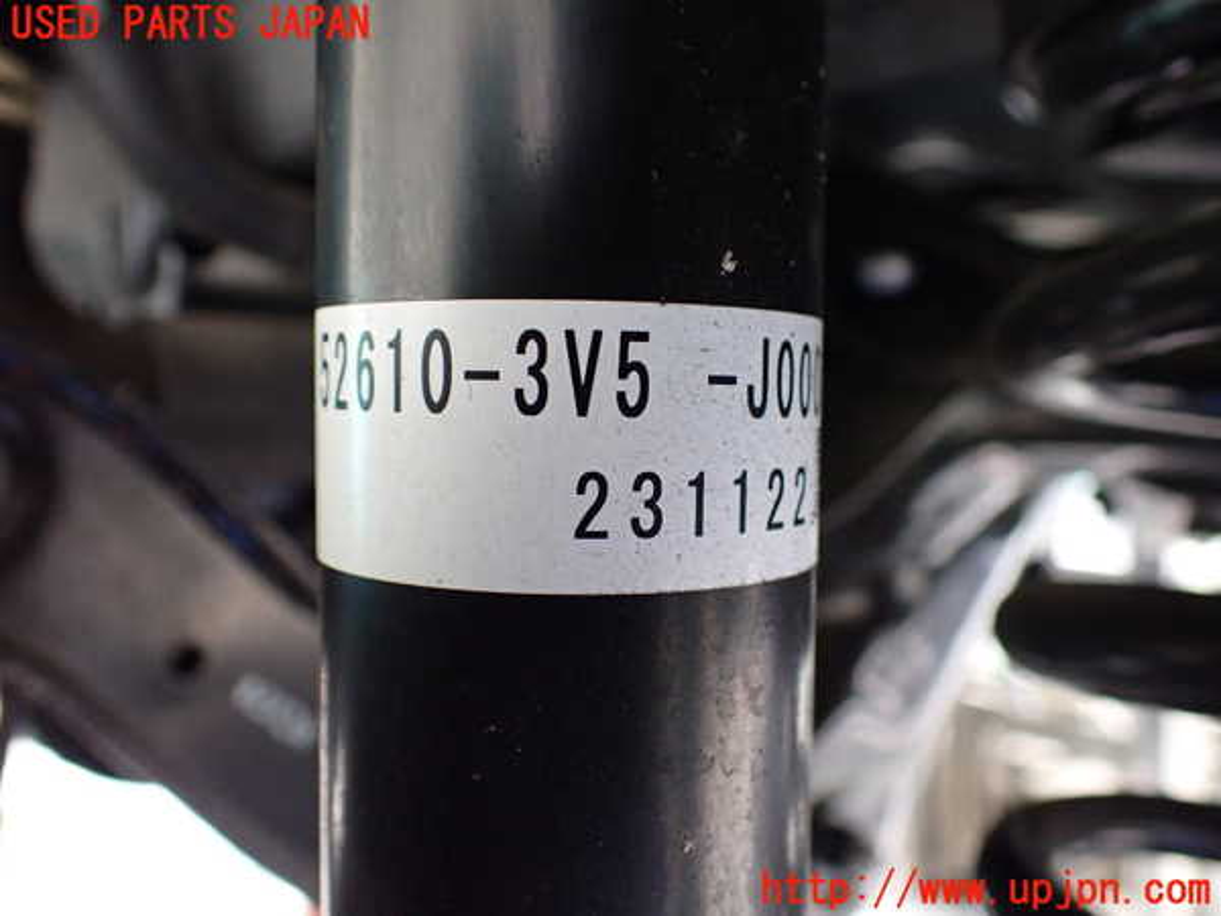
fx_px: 1058
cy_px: 458
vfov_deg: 46.8
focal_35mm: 30
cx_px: 610
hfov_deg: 60.0
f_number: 2.3
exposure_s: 1/40
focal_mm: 5.4
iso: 800
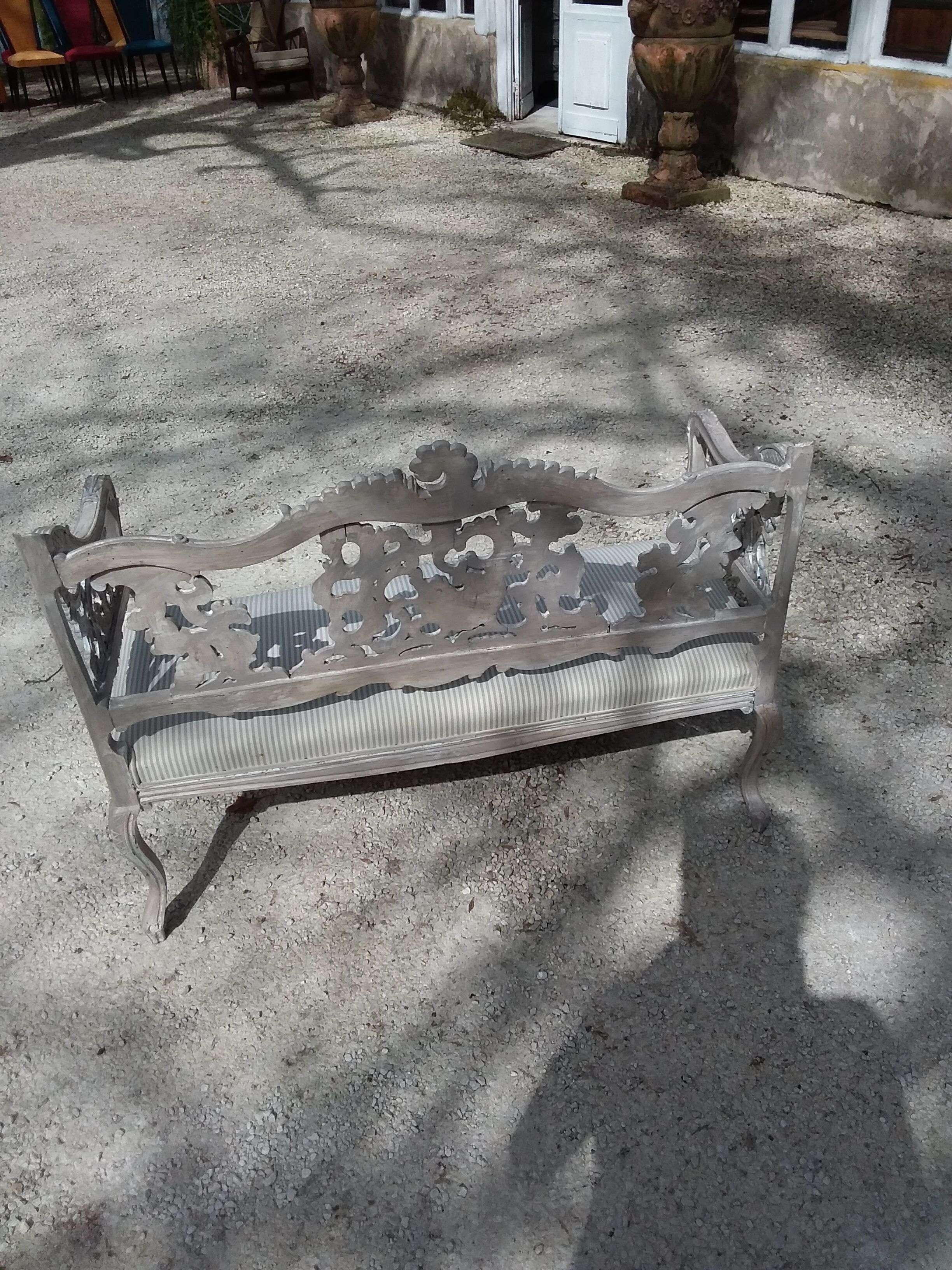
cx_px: 476
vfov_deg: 65.3
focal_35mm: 27
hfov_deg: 51.4
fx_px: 990
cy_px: 635
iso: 40
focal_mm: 2.91
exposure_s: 1/2664
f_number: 1.9
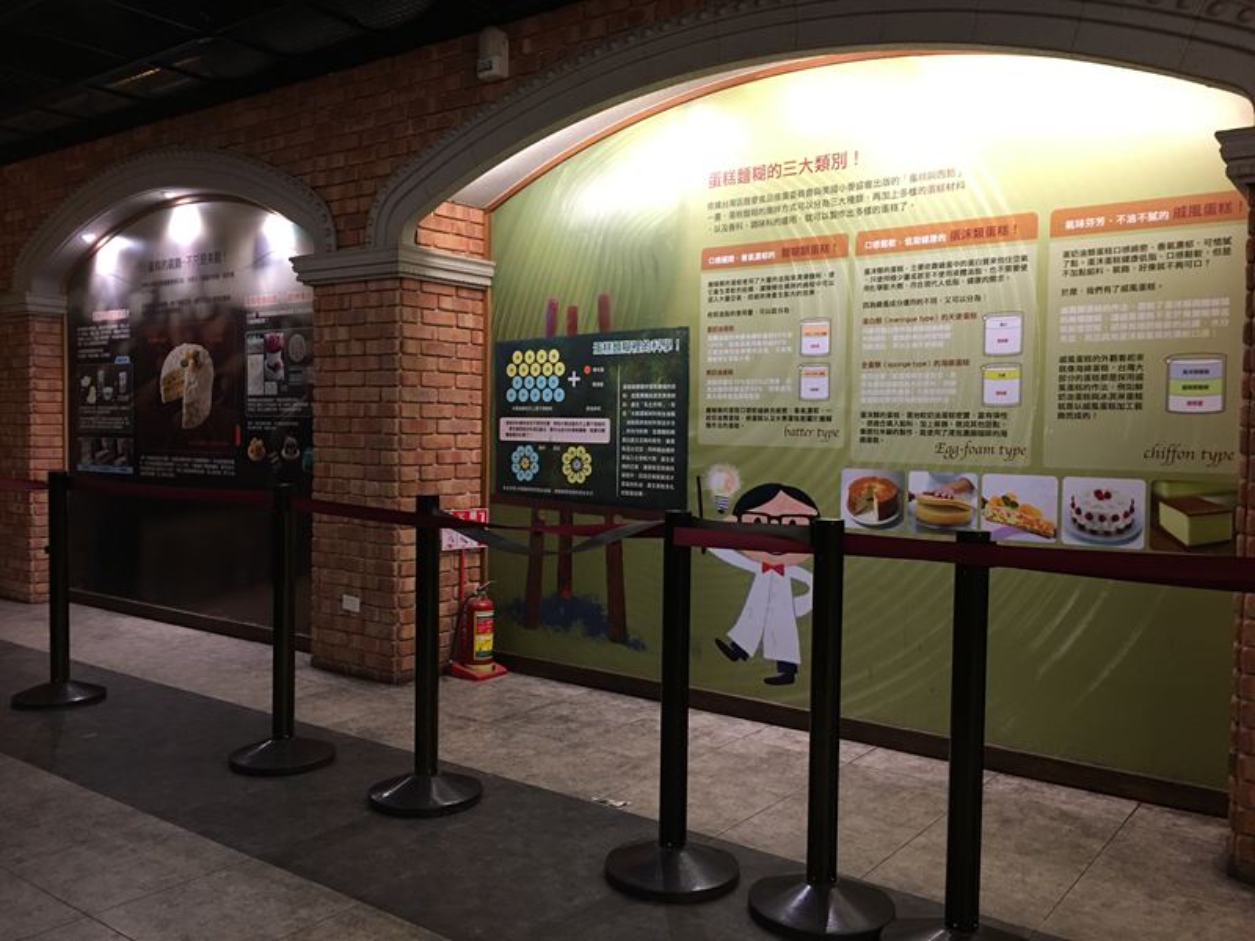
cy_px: 470
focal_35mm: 29
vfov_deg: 48.2
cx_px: 628
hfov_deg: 61.7
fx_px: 1051
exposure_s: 1/15
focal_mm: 4.15
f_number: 2.2
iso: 64
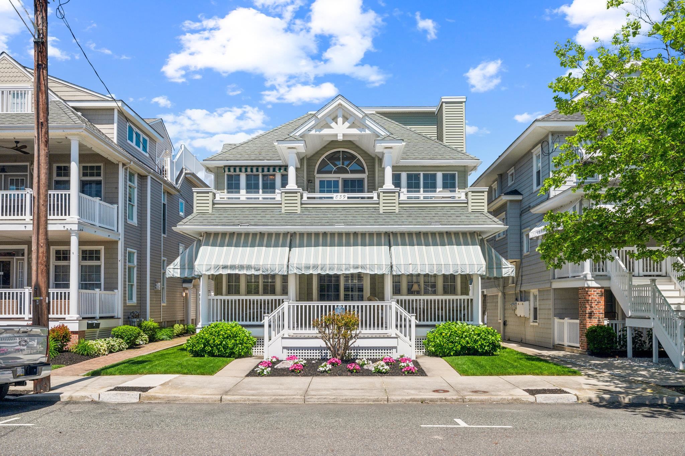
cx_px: 342
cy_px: 228
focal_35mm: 29
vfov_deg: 45.0
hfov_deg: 63.7
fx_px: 552
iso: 250
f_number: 16
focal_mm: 29
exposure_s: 1/200
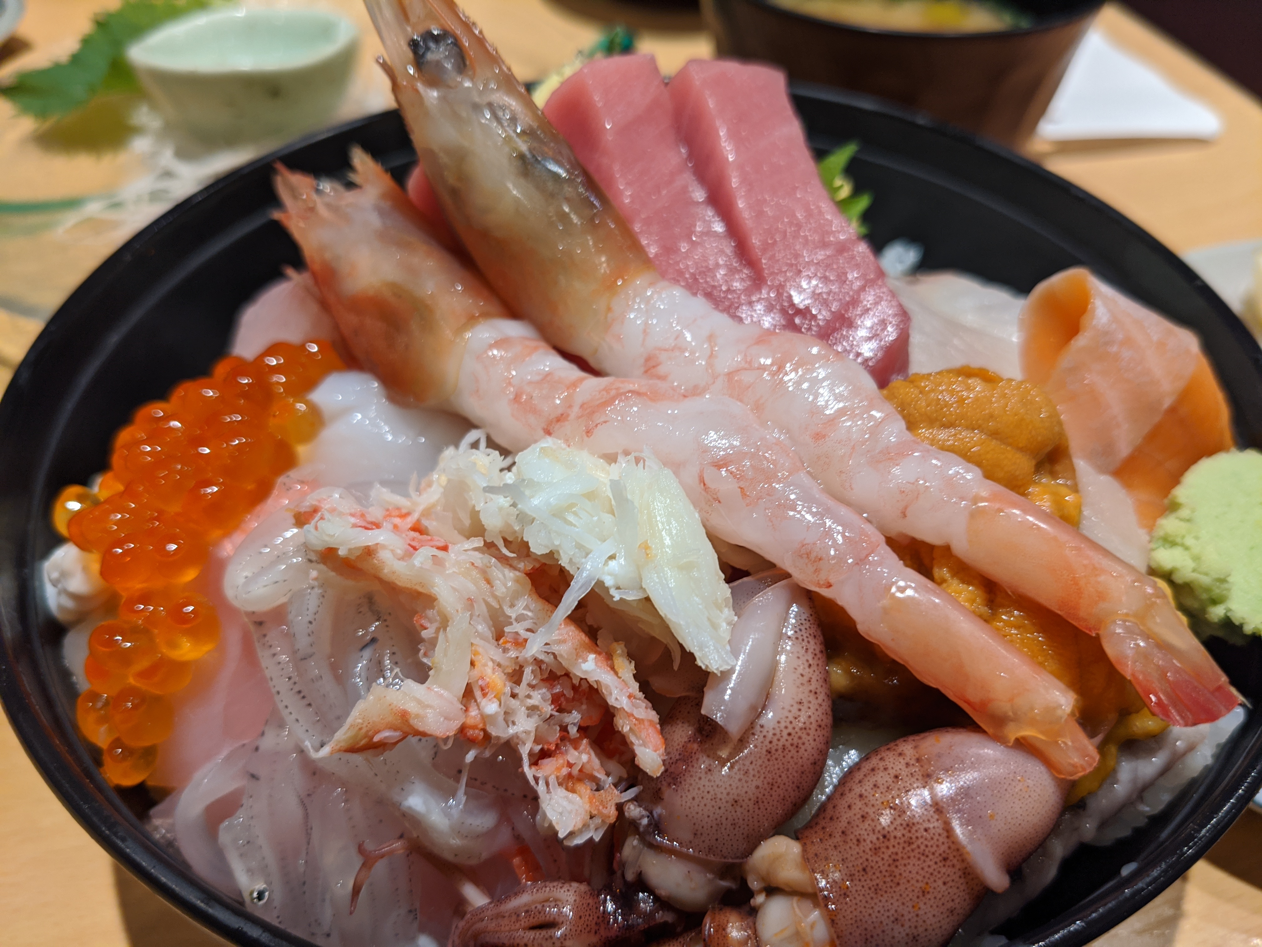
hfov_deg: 65.3
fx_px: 984
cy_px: 474
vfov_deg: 51.4
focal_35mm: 27
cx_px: 631
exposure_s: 1/37.6
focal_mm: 4.38
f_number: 1.73
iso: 67
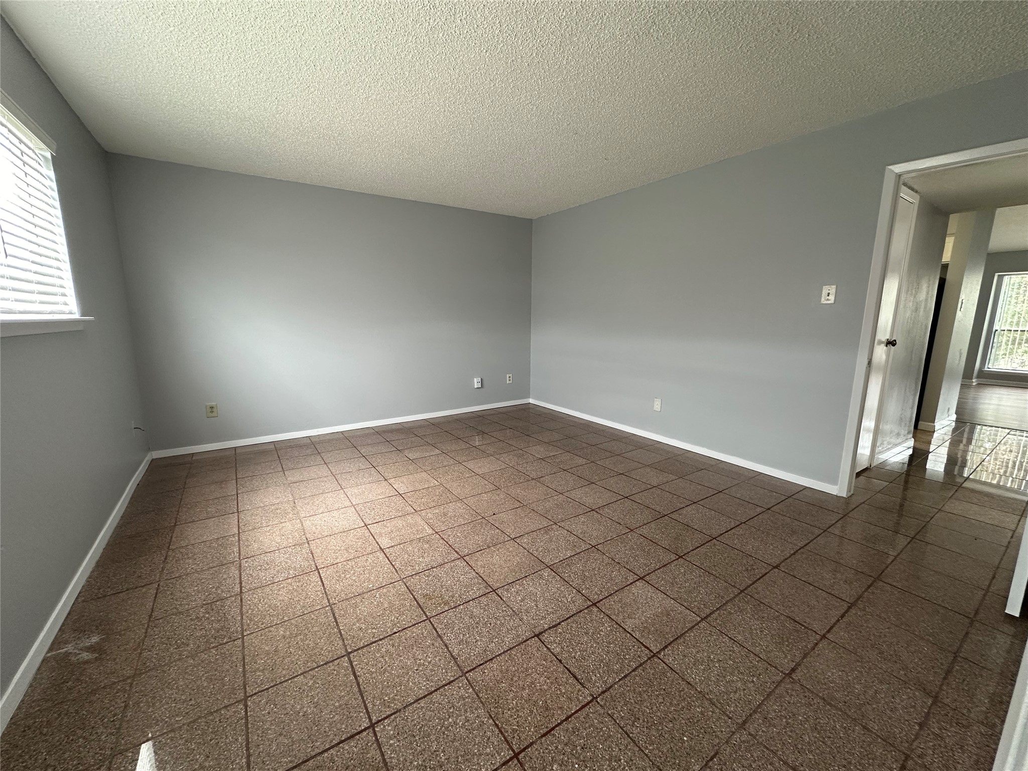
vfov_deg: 85.7
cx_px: 514
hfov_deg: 102.1
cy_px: 386
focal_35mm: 14
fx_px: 416
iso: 160
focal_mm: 2.22
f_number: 2.2
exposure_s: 1/60
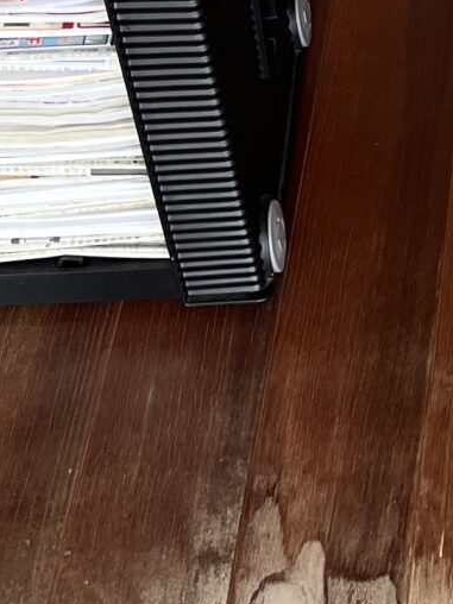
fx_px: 2286
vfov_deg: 15.0
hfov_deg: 11.1
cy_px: 122
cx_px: 568
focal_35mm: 131
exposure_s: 1/122
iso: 80
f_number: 1.6
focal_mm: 5.1
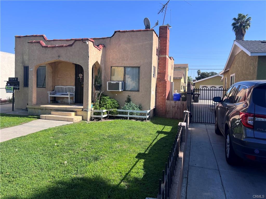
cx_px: 133
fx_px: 200
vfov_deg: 53.1
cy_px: 100
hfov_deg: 67.3
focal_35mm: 26
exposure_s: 1/2695
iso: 50
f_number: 1.5
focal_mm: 5.7
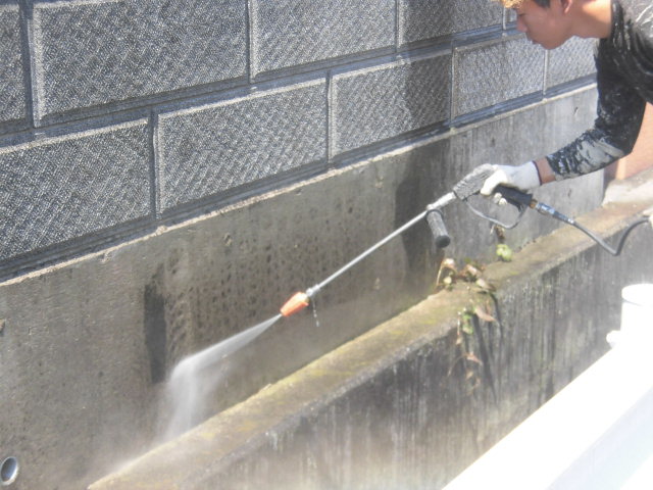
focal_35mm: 78
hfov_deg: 25.0
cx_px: 326
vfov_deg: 18.9
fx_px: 1471
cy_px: 245
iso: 100
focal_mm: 14
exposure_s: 1/200
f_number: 4.5
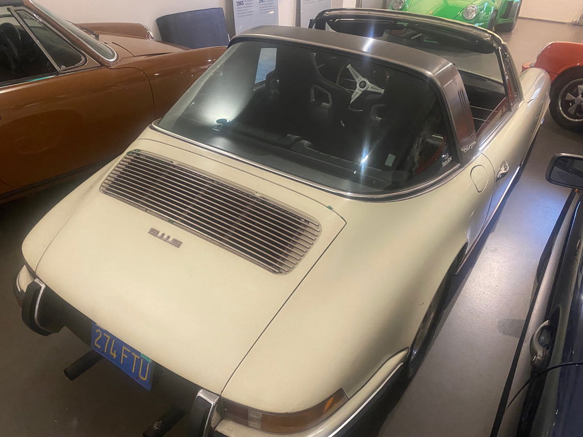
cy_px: 218
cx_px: 292
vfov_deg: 53.1
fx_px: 438
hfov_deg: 67.3
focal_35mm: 26
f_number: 1.8
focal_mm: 4.25
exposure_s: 1/50
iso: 500
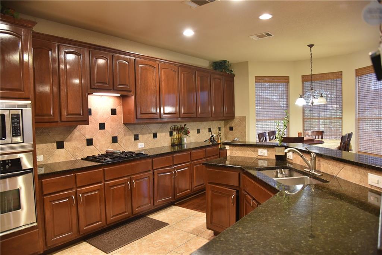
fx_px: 255
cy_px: 128
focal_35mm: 24
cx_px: 191
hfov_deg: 73.7
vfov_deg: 53.1
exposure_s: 1/20
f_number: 4.5
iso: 1600
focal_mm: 24
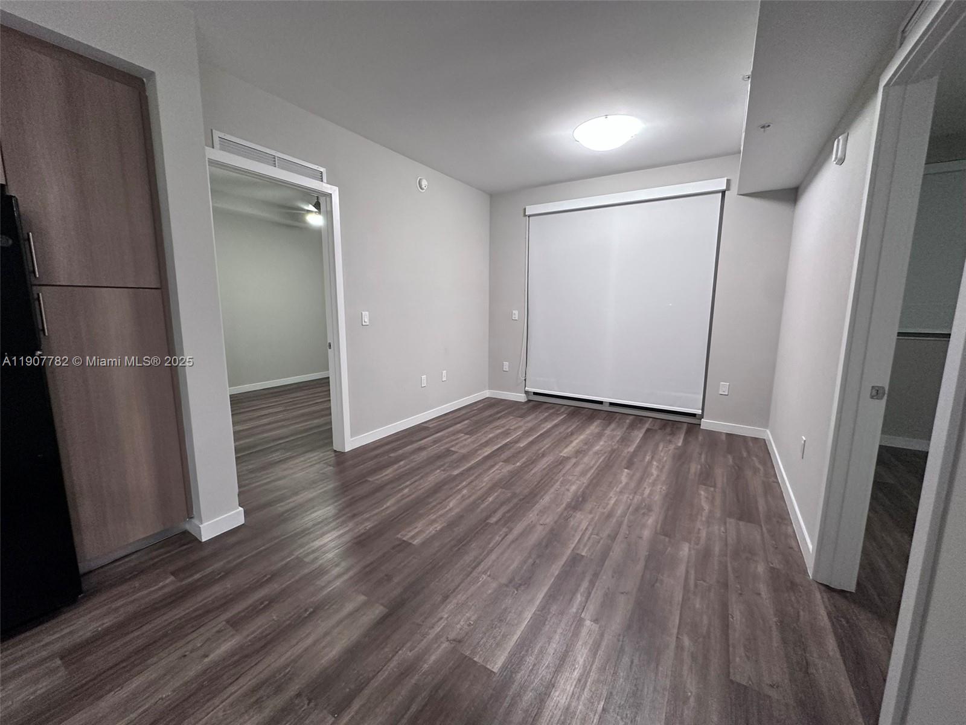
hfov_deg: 102.1
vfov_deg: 85.7
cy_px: 362
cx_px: 483
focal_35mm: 14
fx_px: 391
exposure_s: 1/60
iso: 320
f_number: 2.2
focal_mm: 2.22
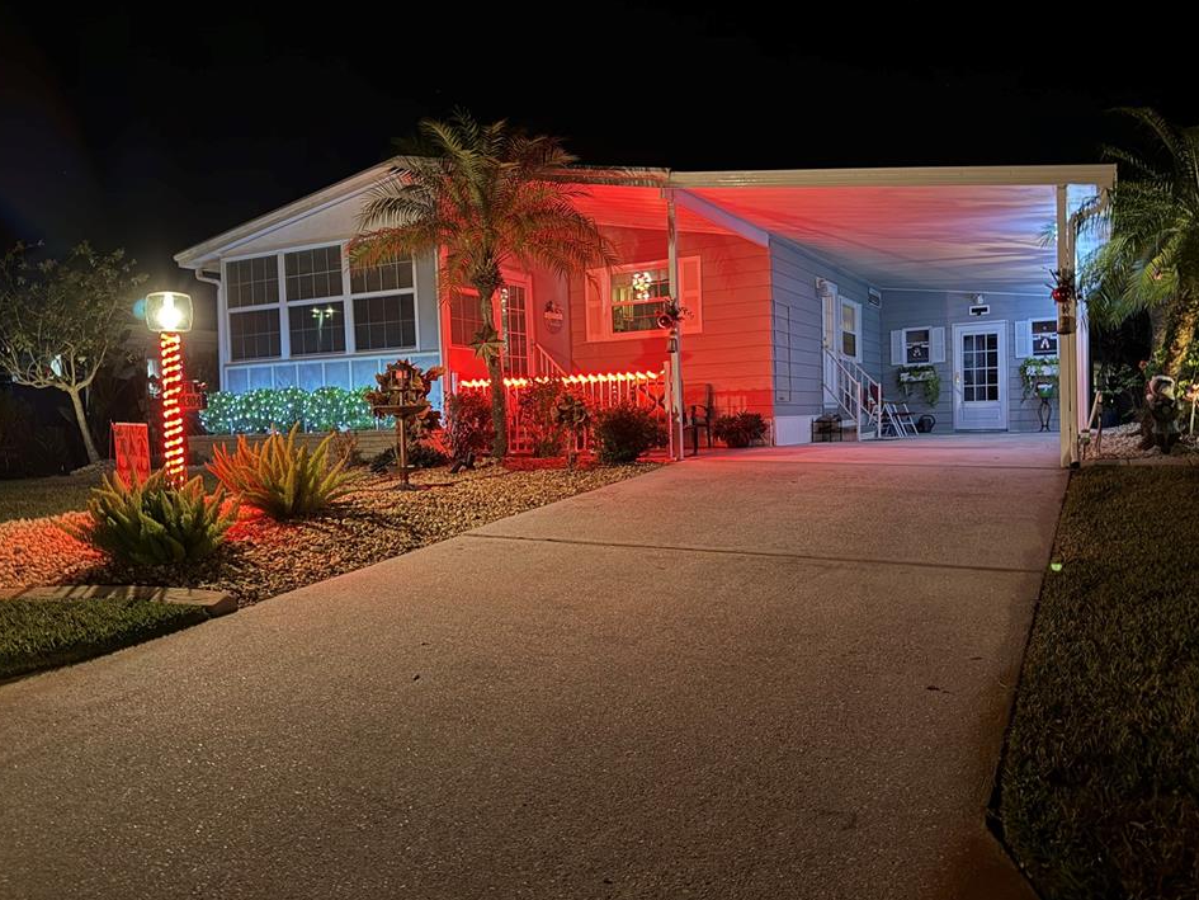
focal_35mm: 26
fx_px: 901
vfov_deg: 53.1
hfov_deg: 67.3
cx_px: 614
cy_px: 442
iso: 1000
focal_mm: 6.76
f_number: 1.78
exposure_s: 1/12
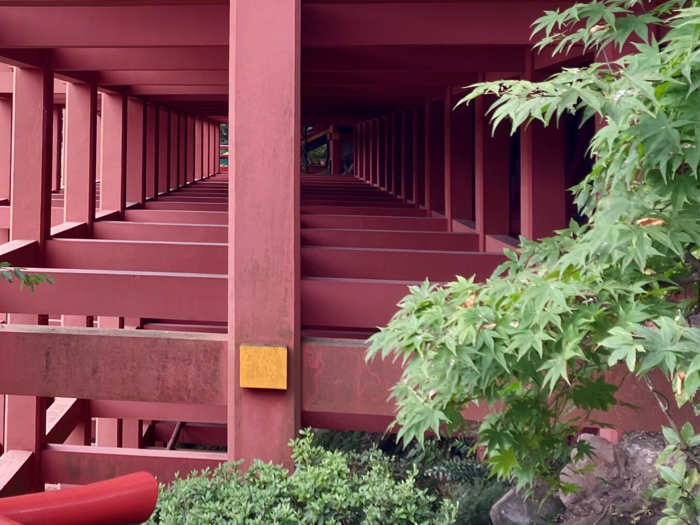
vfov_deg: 26.9
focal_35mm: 53
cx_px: 108
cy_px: 96
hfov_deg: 34.7
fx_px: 1072
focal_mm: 3.99
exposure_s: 1/165
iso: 32
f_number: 1.8
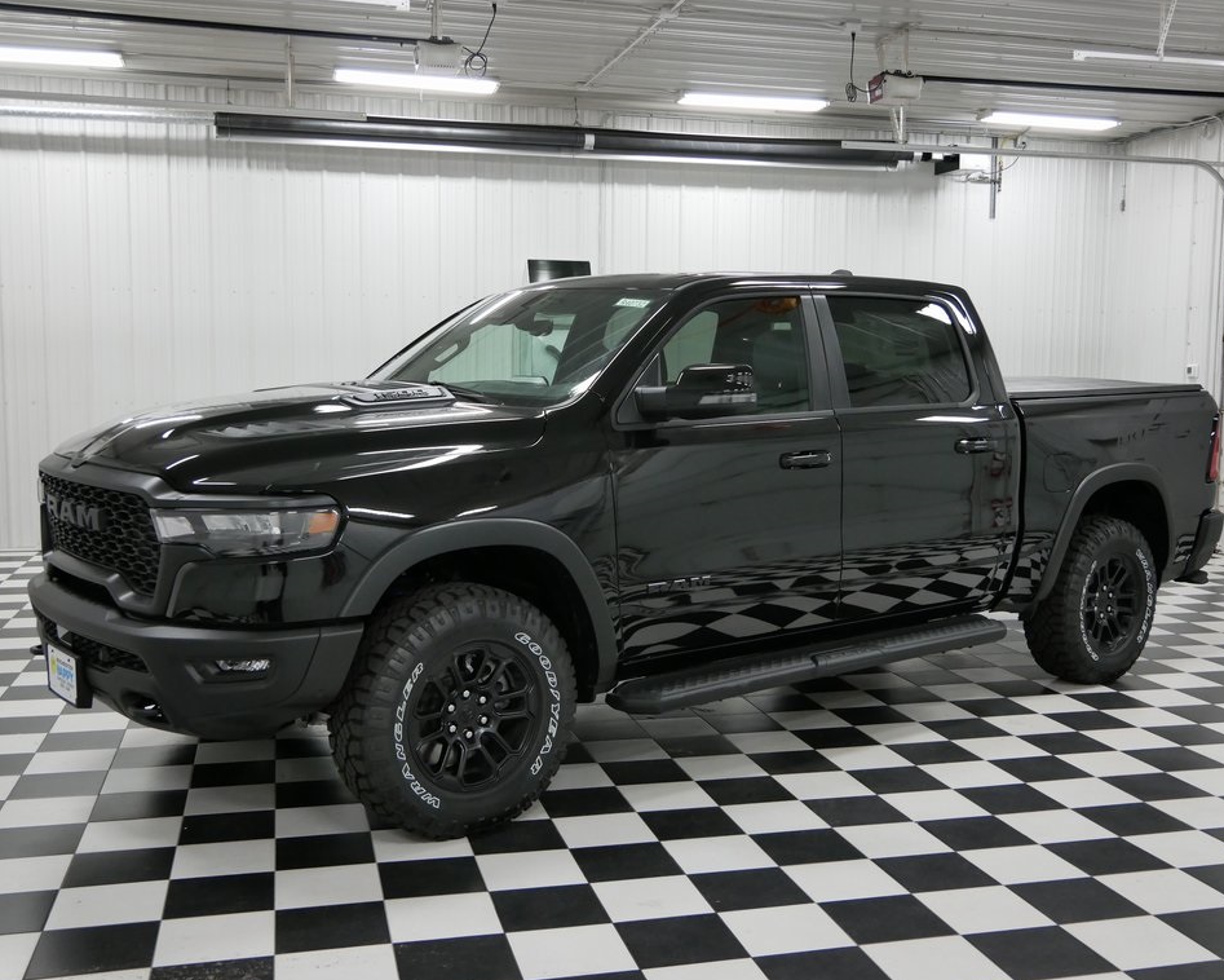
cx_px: 640
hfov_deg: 47.9
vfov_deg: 39.2
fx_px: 1377
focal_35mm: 38
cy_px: 493
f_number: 3.9
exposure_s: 1/125
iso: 1000
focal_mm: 18
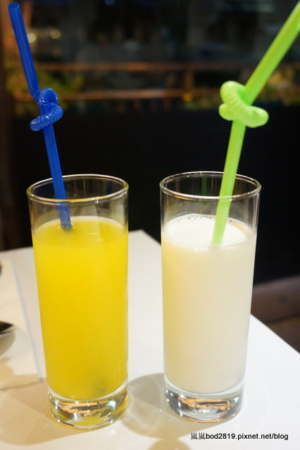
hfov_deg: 35.5
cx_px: 150
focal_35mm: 38
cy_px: 225
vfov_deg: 51.3
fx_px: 469
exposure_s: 1/20
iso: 3200
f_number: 4.5
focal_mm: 25
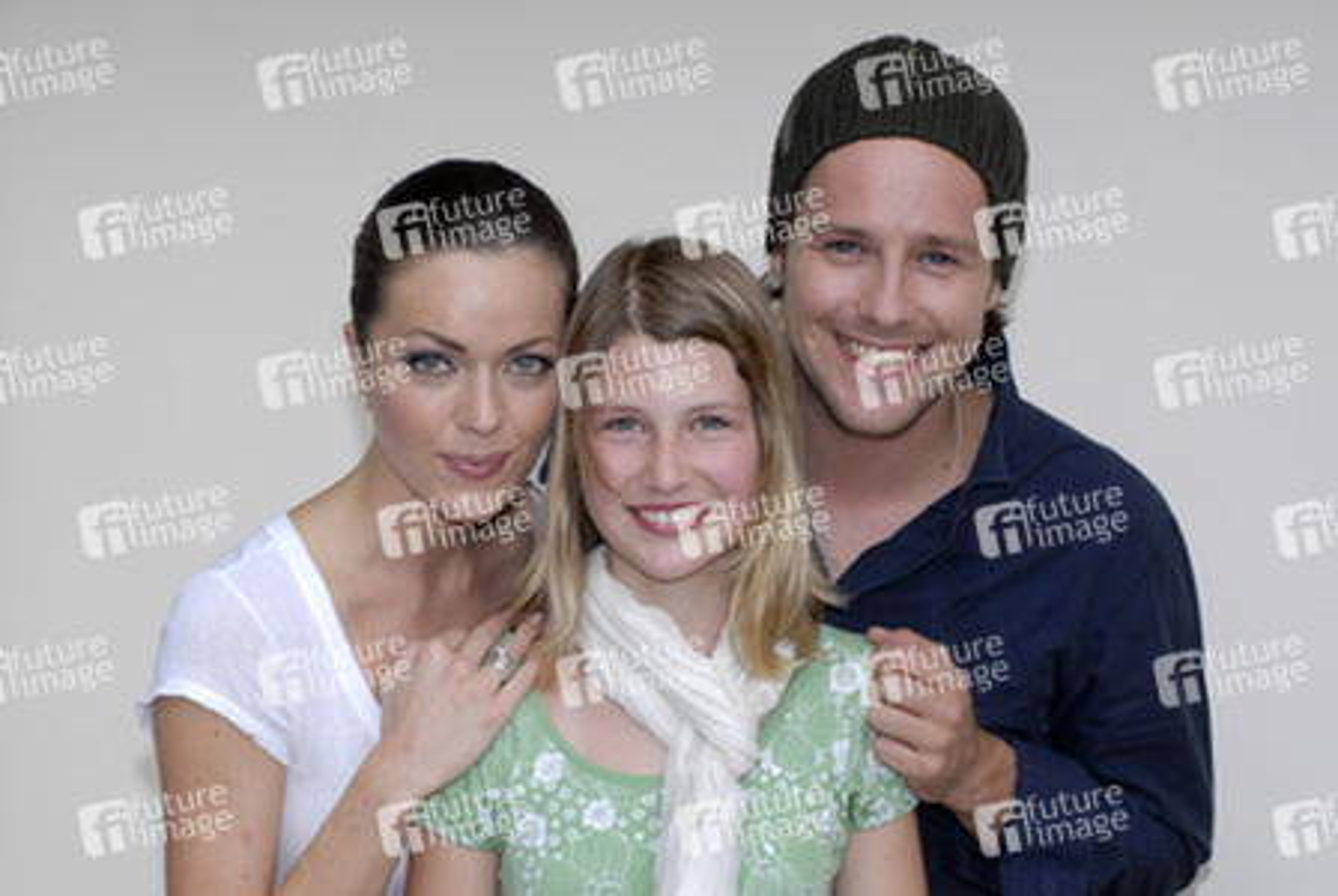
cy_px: 448
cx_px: 669
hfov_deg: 19.4
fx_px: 3908
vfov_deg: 13.1
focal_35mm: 105
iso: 250
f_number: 7.1
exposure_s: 1/180
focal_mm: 70
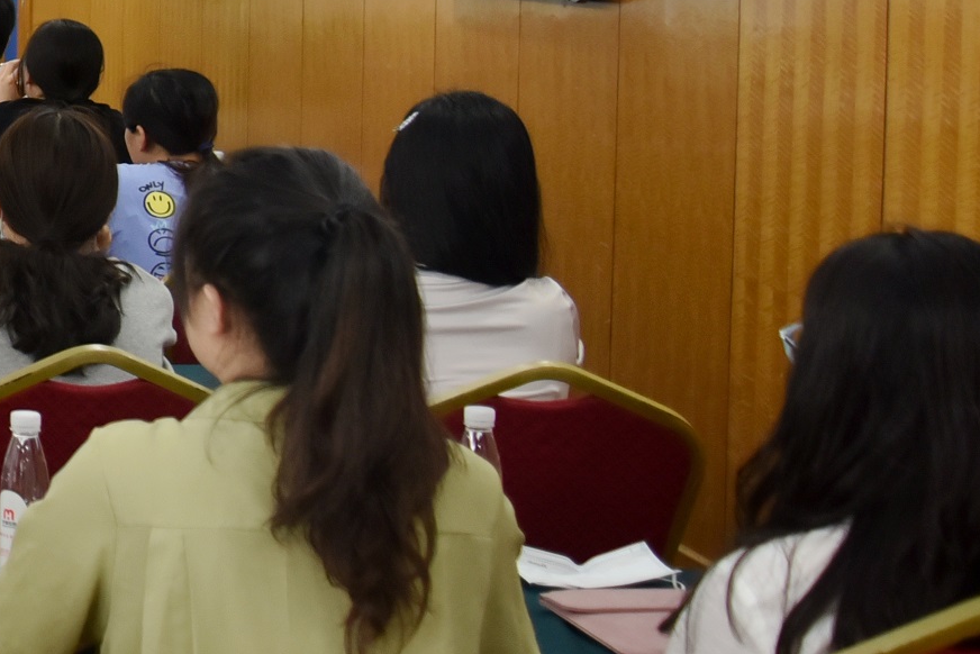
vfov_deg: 13.5
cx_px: -682
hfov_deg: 17.3
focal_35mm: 100
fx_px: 2723
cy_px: 3
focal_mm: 29
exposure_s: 1/60
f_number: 3.8
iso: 500
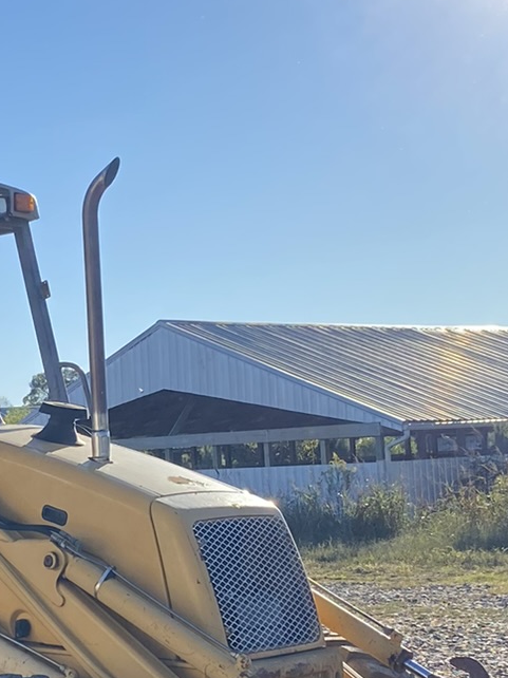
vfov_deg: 23.5
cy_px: 413
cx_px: 25
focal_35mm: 83
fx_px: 1625
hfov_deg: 17.4
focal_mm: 4.25
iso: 32
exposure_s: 1/1272
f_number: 1.8
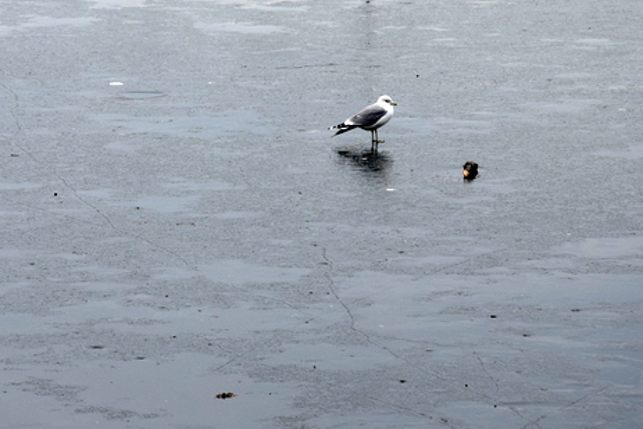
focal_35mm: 272
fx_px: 4857
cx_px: 240
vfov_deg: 5.1
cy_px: 126
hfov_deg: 7.6
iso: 400
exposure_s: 1/200
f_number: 10
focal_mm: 105
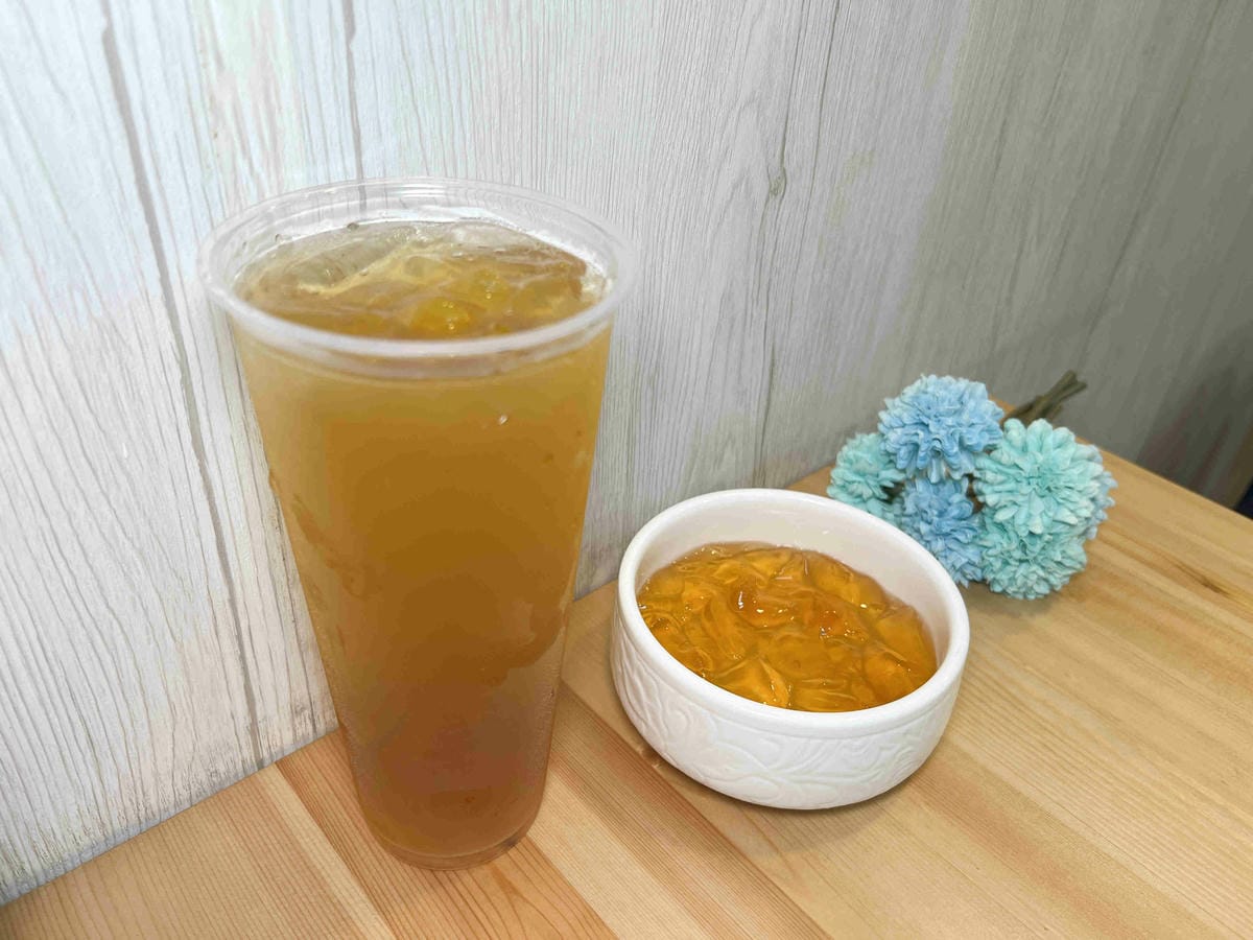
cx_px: 626
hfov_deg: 67.3
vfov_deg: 53.1
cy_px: 470
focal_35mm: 26
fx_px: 941
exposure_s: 1/120
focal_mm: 5.7
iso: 40
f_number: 1.5
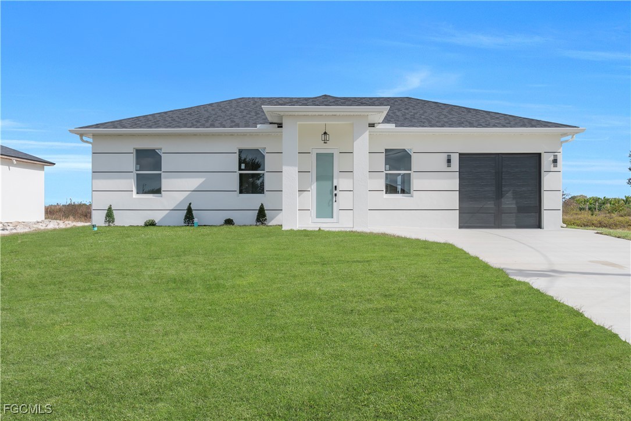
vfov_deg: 43.6
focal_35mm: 30
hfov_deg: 61.9
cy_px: 210
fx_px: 526
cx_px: 316
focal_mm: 20
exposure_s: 1/320
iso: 100
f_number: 8
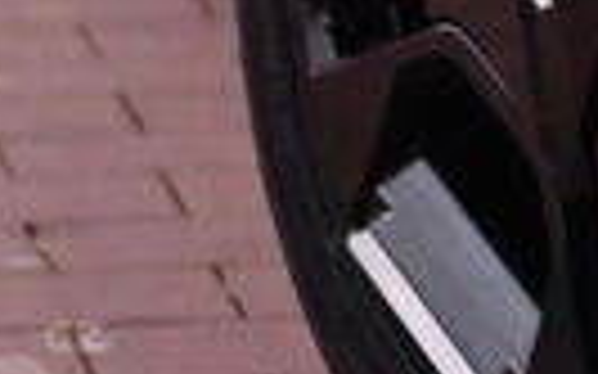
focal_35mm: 476
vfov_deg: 2.7
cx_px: 1466
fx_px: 7754
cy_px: -753
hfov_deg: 4.3
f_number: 2
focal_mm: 50
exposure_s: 1/1250
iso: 400
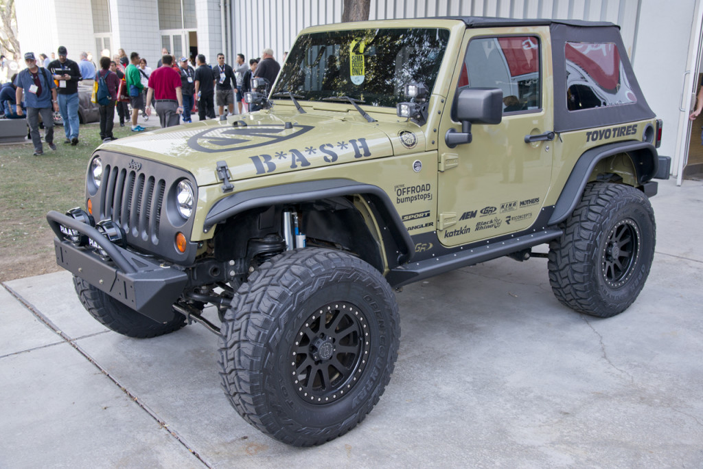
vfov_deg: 35.1
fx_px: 742
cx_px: 352
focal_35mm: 38
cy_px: 234
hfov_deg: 50.7
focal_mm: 38
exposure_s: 1/60
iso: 320
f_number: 7.1
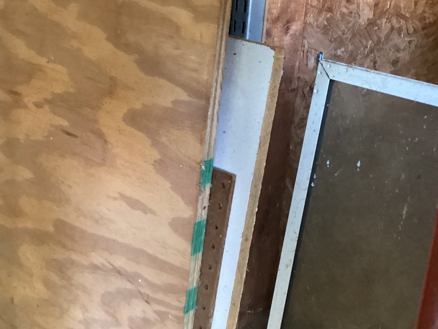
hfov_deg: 38.2
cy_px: 101
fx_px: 633
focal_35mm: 50
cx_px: 229
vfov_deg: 28.9
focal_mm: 3.3
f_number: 2.4
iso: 640
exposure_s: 1/30
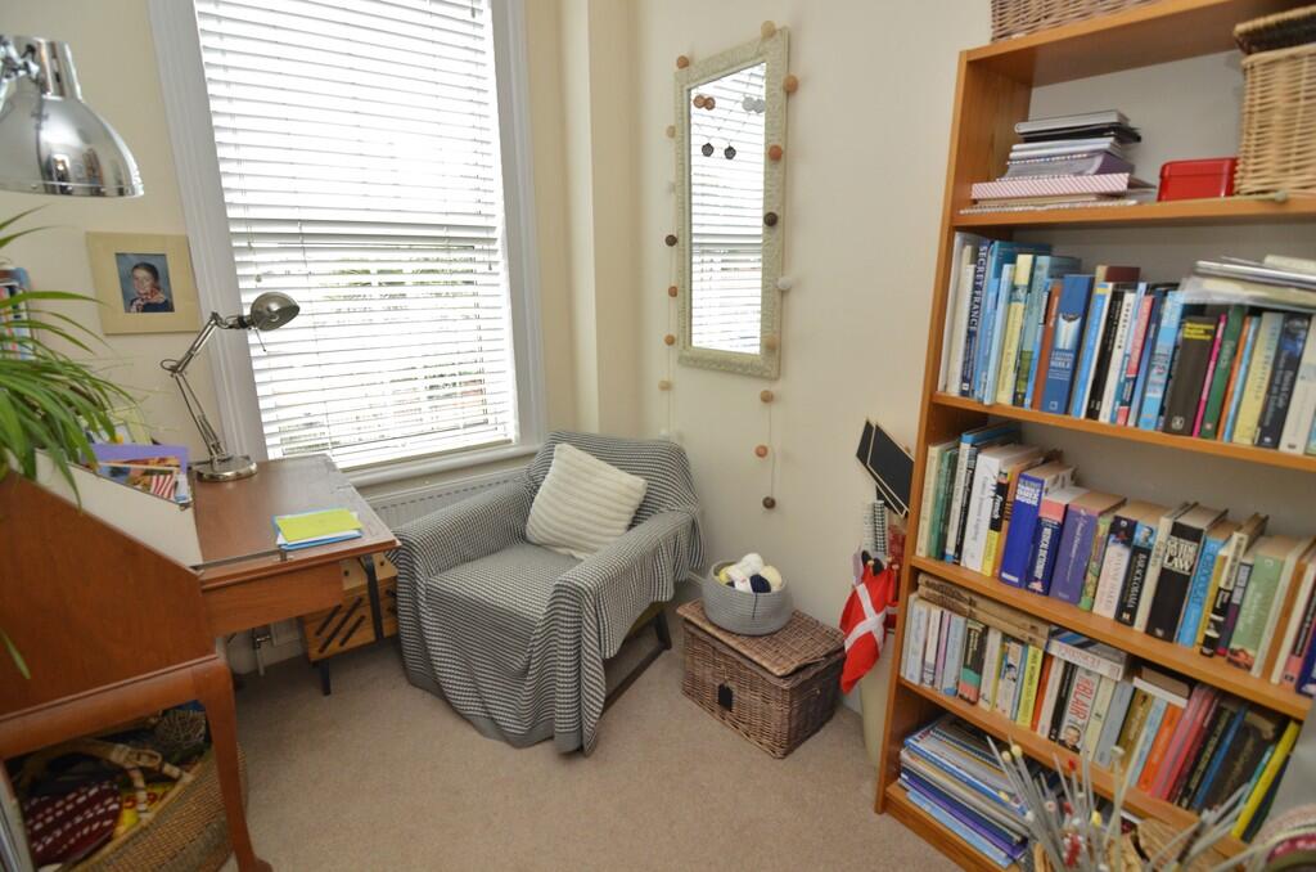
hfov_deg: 95.1
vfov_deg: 71.8
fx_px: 602
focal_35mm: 16
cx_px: 658
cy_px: 436
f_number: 4
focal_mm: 11
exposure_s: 1/60
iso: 900
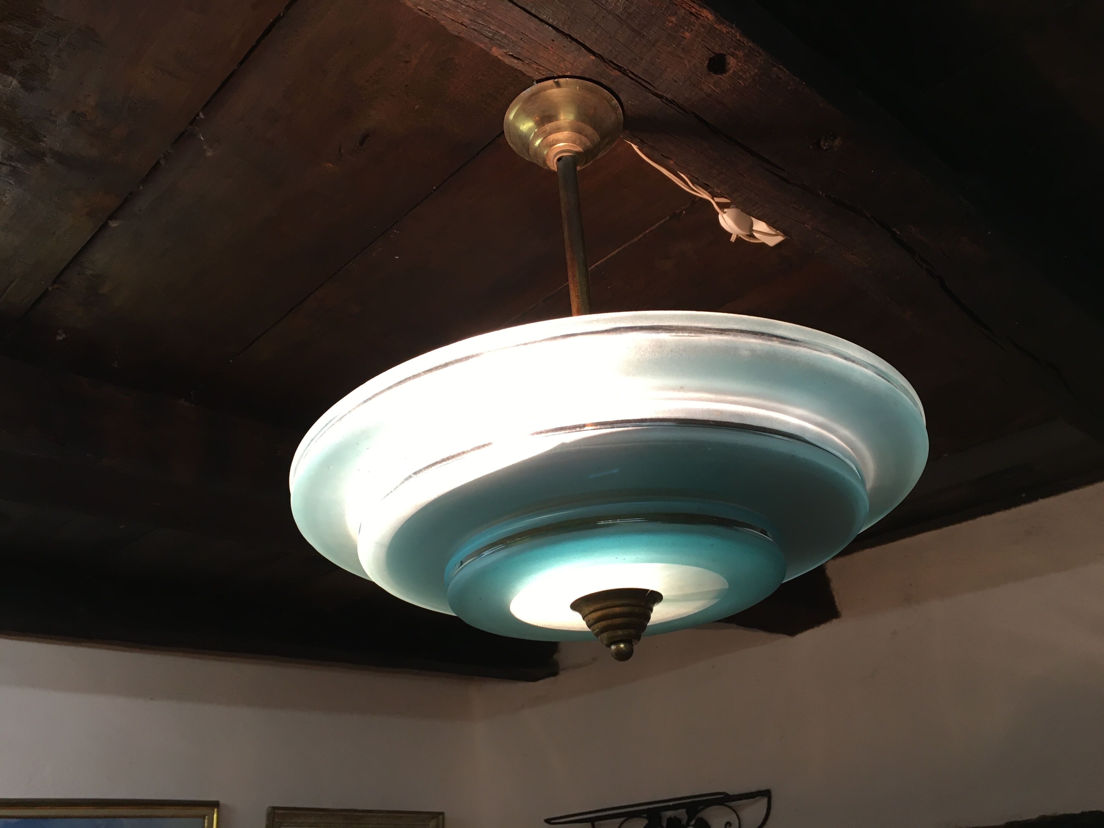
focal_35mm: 29
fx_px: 925
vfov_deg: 48.2
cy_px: 414
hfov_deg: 61.7
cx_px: 552
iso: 100
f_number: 2.2
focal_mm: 4.15
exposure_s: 1/33
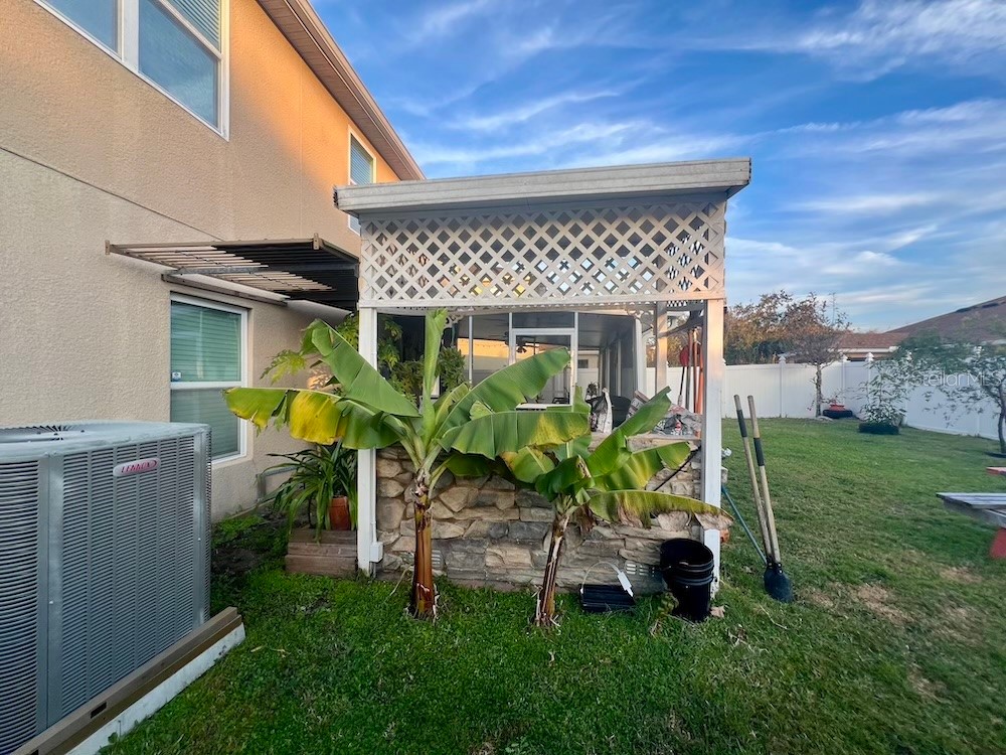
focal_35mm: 13
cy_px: 378
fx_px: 378
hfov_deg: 106.2
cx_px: 503
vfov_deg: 89.9
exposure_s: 1/104
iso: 32
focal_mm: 1.57
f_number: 1.8
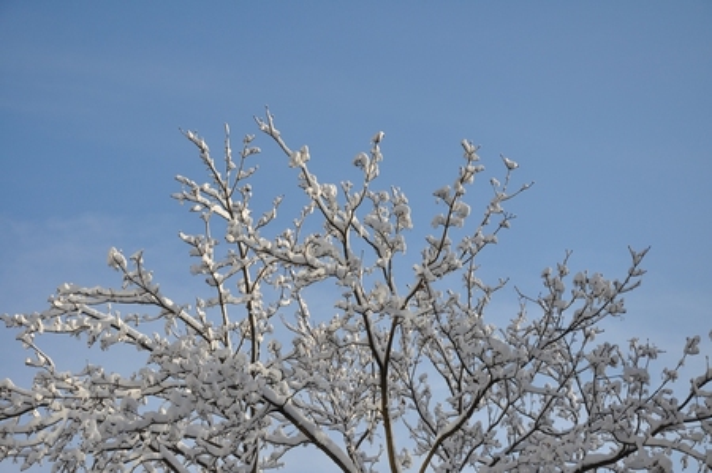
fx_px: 1719
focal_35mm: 87
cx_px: 356
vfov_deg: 15.7
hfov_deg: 23.4
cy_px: 236
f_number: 7.1
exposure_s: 1/1000
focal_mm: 58
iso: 200
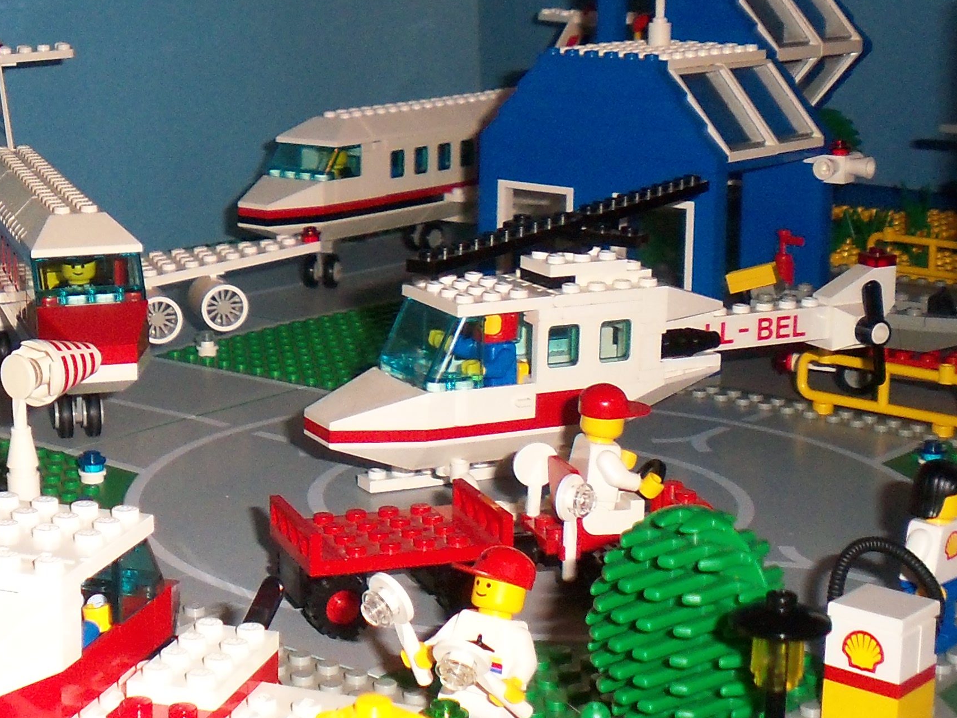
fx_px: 2240
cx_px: 110
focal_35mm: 81
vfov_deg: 18.1
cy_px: 152
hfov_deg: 23.5
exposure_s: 1/60
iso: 200
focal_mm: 6.3
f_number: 3.5
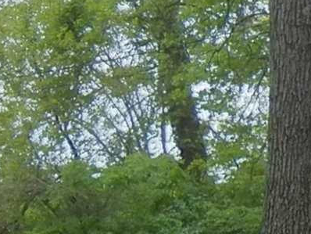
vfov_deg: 6.9
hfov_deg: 7.3
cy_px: 171
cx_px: -830
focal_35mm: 216
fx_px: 1942
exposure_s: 1/1250
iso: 125
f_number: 4.5
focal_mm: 4.9
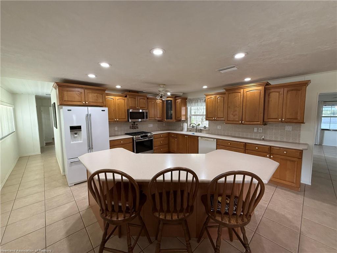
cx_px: 168
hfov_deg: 102.1
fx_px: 136
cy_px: 126
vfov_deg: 85.7
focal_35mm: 14
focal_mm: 2.22
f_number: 2.2
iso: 320
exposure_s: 1/120
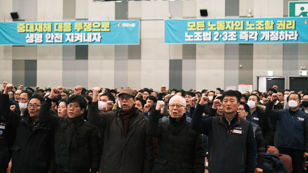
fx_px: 817
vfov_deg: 12.1
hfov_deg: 21.4
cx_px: 154
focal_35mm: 100
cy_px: 91
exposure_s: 1/200
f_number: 4
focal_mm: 63
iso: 8000
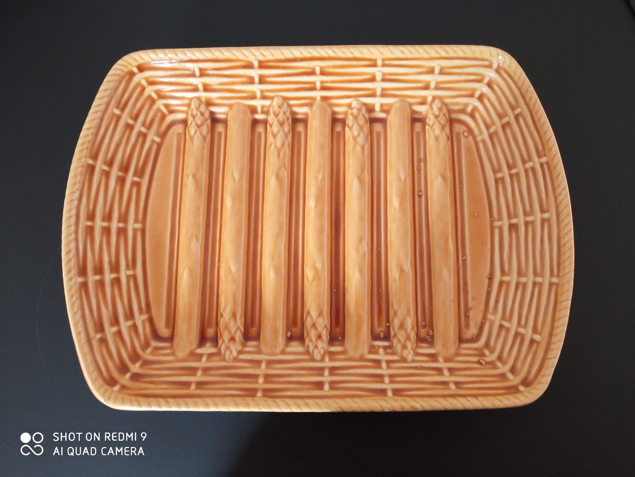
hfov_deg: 65.3
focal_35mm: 27
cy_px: 238
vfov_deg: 51.4
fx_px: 495
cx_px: 318
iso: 858
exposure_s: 1/25
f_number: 2.2
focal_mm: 3.79
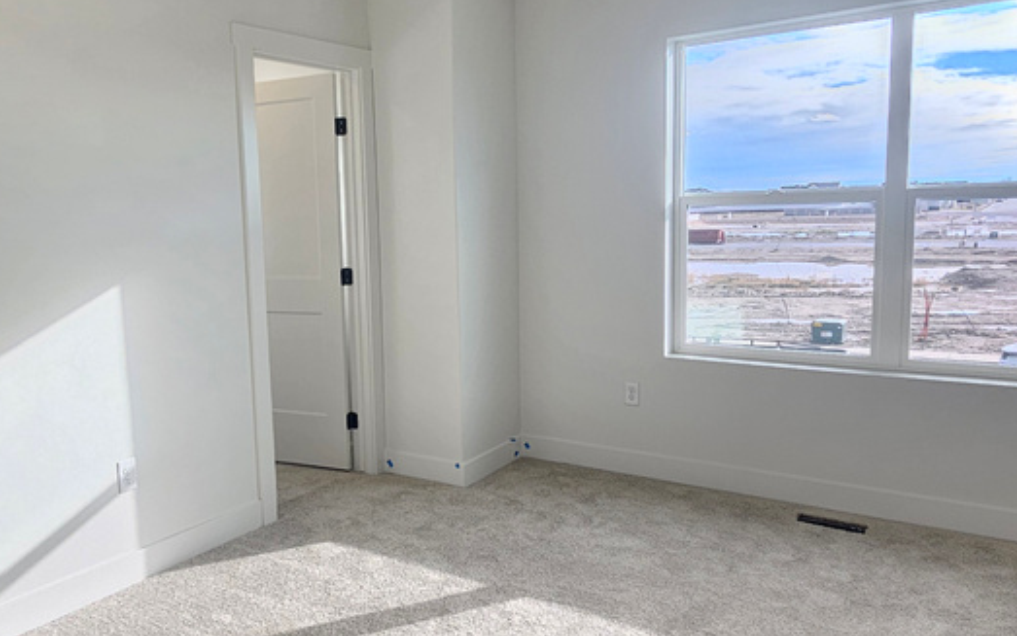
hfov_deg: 67.0
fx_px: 748
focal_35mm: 27
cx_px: 360
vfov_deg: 46.0
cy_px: 300
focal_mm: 2.2
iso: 50
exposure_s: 1/169
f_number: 2.2
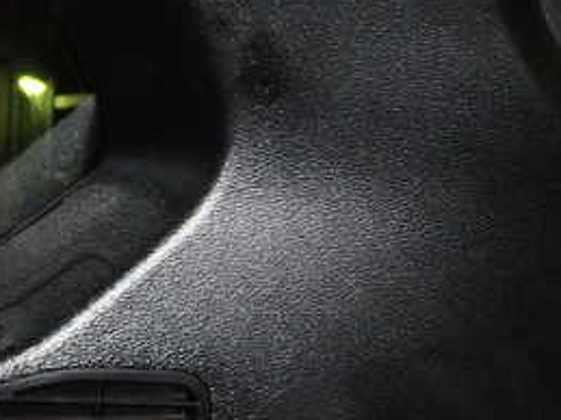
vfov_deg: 16.8
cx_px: 347
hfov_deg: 22.2
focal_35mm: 88
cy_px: 216
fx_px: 1426
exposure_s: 1/40
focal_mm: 6.83
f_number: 8
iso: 1000
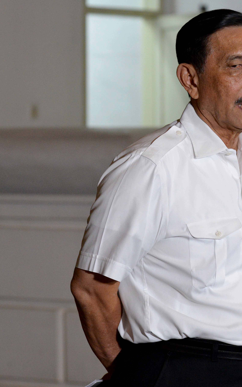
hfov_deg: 6.5
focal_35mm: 202
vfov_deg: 10.4
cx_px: 205
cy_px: 178
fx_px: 2132
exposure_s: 1/60
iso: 3200
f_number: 5
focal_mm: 120
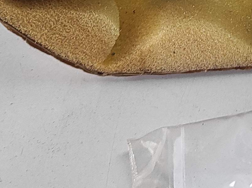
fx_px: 1040
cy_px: -186
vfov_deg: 9.7
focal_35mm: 143
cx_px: 360
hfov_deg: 13.2
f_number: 1.89
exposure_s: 1/100
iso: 141
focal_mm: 5.43
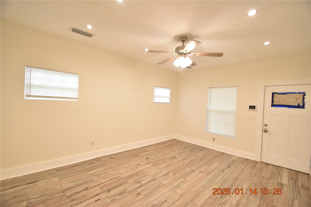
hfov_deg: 100.4
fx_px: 130
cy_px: 104
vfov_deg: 77.3
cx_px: 156
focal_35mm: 15
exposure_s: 1/90
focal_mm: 10
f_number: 3.5
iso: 800
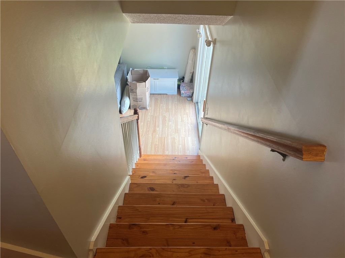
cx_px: 172
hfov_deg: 67.3
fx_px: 259
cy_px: 129
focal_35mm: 26
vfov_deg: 53.1
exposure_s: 1/120
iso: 80
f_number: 1.5
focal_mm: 5.7
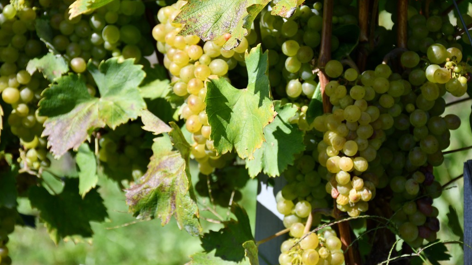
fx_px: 1477
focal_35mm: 118
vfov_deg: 10.3
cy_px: 109
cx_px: 236
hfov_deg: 18.2
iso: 200
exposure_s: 1/500
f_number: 6.3
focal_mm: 75
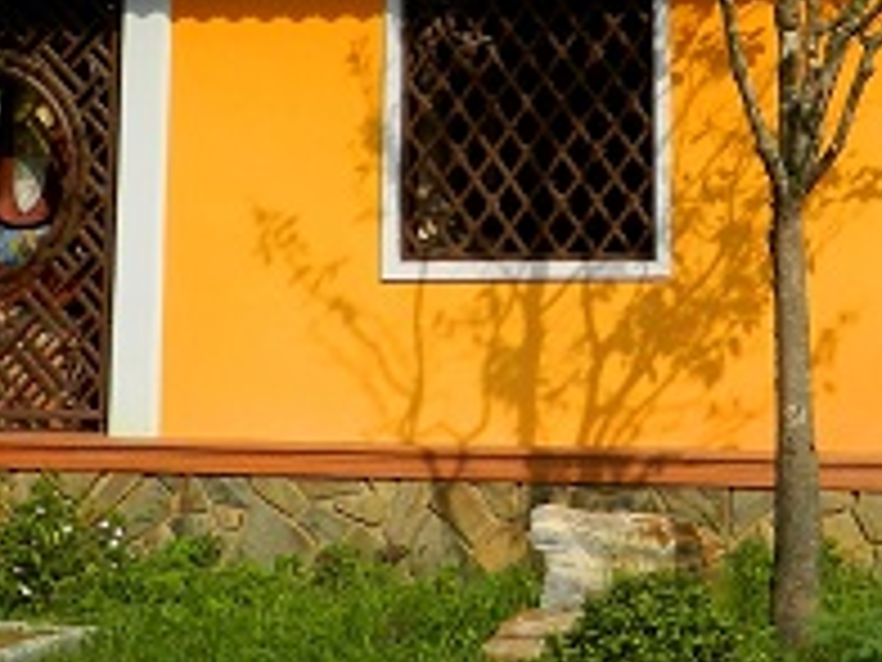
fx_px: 2115
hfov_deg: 23.5
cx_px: 580
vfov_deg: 17.0
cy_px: -142
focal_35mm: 83
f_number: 3.1
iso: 80
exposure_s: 1/1000
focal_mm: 4.5
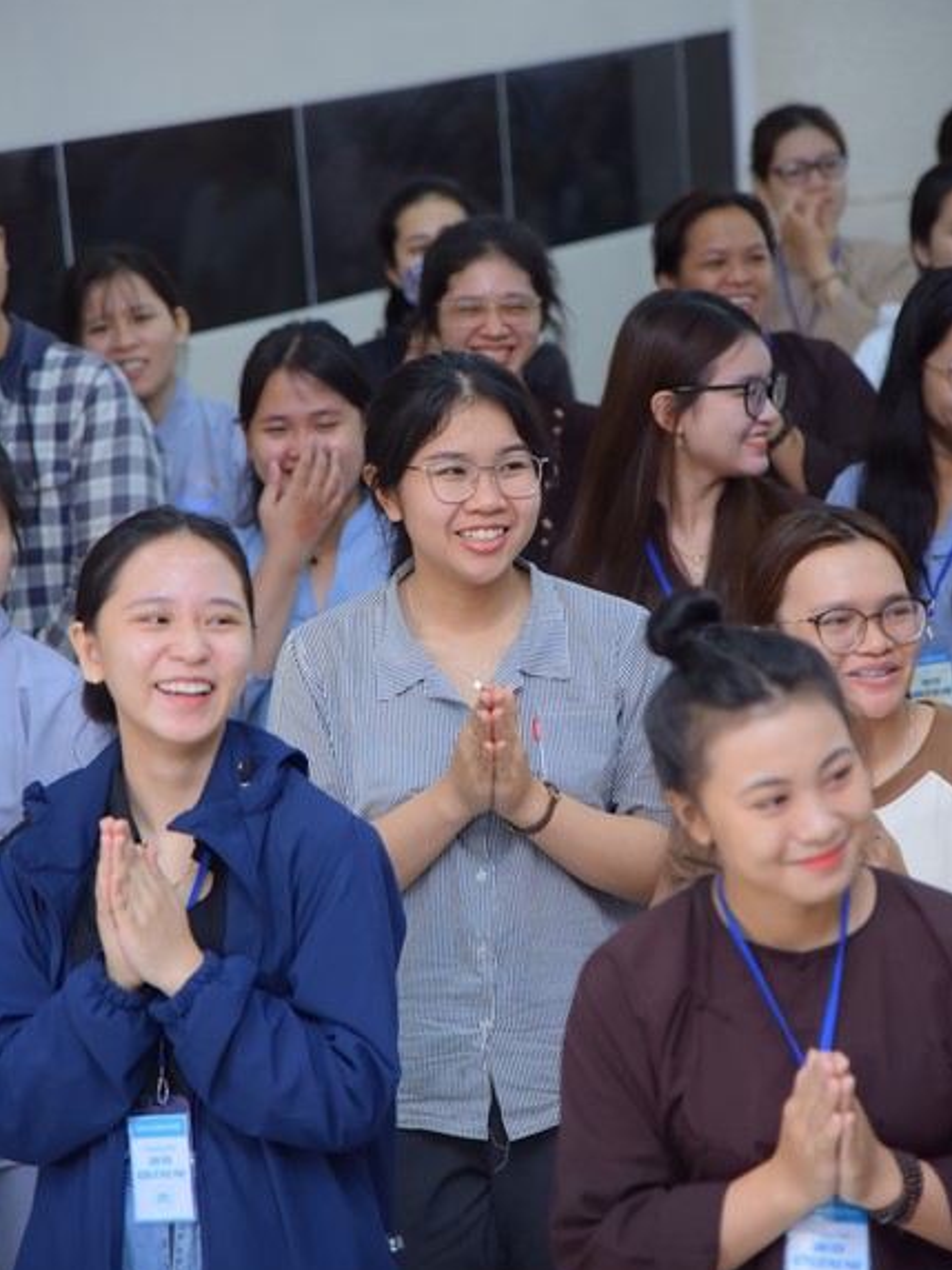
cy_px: 602
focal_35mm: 131
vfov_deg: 15.1
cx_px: 478
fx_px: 4804
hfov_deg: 11.3
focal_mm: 120
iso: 800
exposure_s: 1/125
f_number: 4
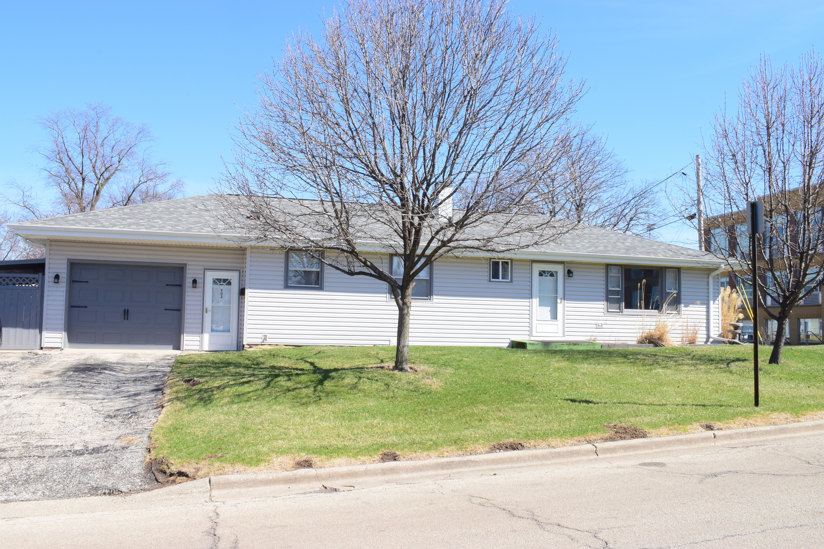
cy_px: 274
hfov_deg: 57.2
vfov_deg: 40.0
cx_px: 412
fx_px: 755
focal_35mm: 33
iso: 320
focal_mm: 22
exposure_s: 1/100
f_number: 18
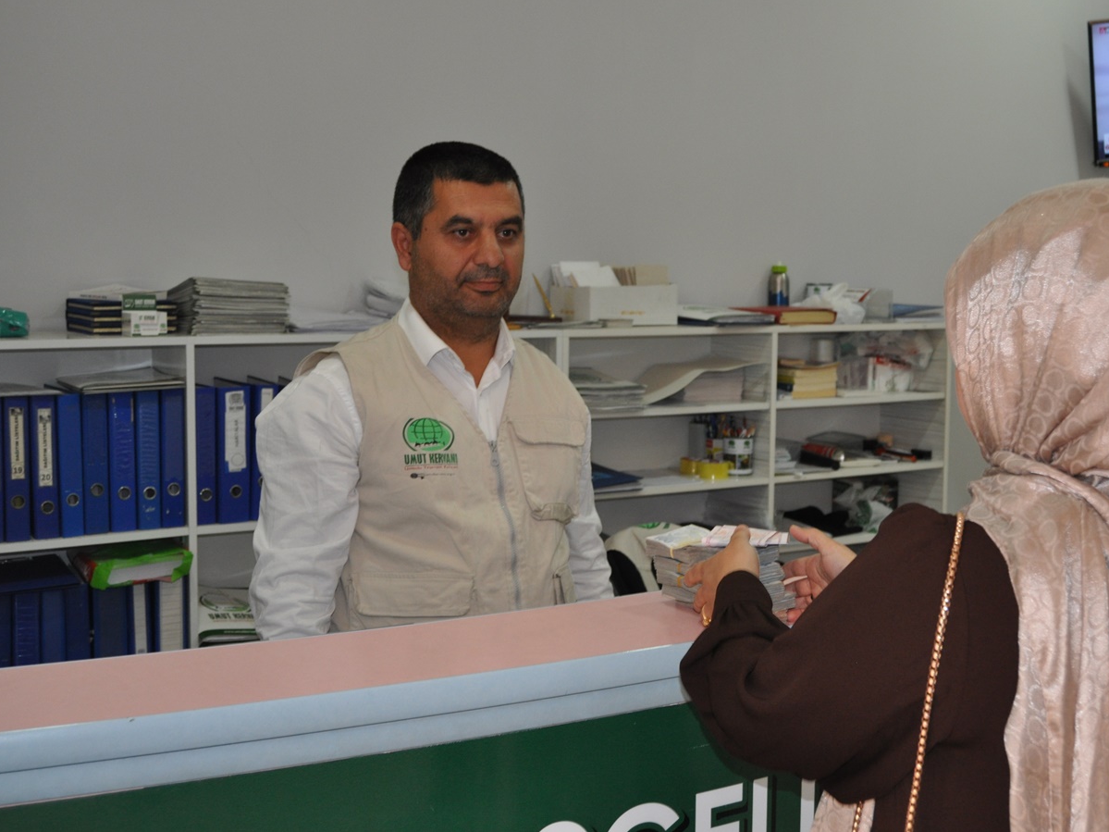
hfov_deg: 41.2
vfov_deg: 31.5
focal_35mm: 46
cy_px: 413
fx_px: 1474
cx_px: 625
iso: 800
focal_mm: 28
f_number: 4
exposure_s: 1/80
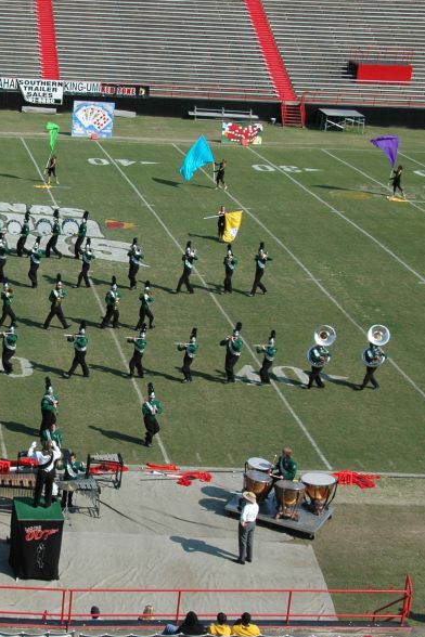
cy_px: 310
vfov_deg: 25.1
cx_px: -36
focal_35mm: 81
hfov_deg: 16.4
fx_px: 1432
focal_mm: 31
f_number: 9
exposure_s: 1/320
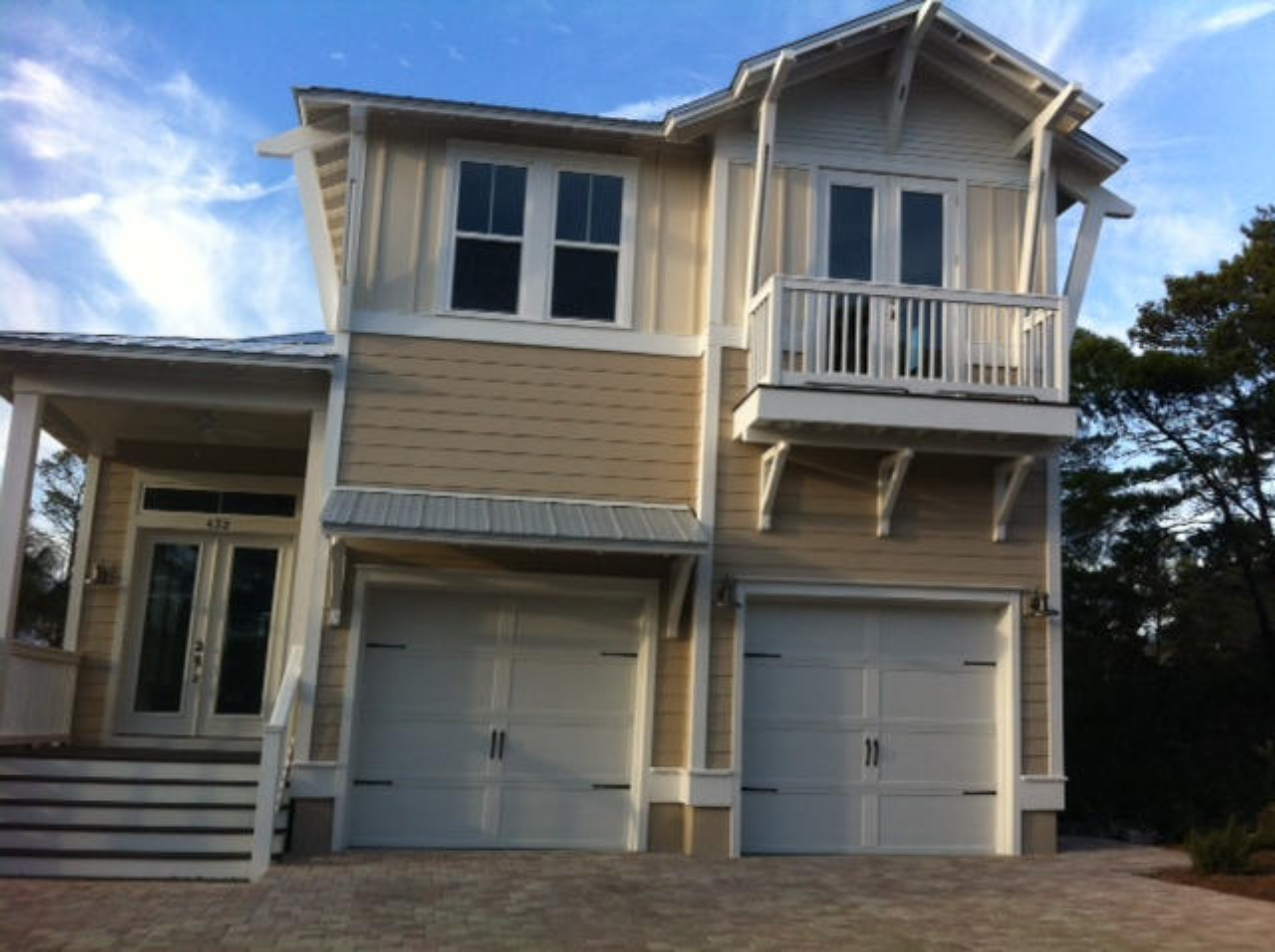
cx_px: 638
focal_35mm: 35
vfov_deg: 40.6
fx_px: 1287
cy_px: 476
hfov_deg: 52.7
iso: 80
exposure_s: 1/487
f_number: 2.8
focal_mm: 3.85
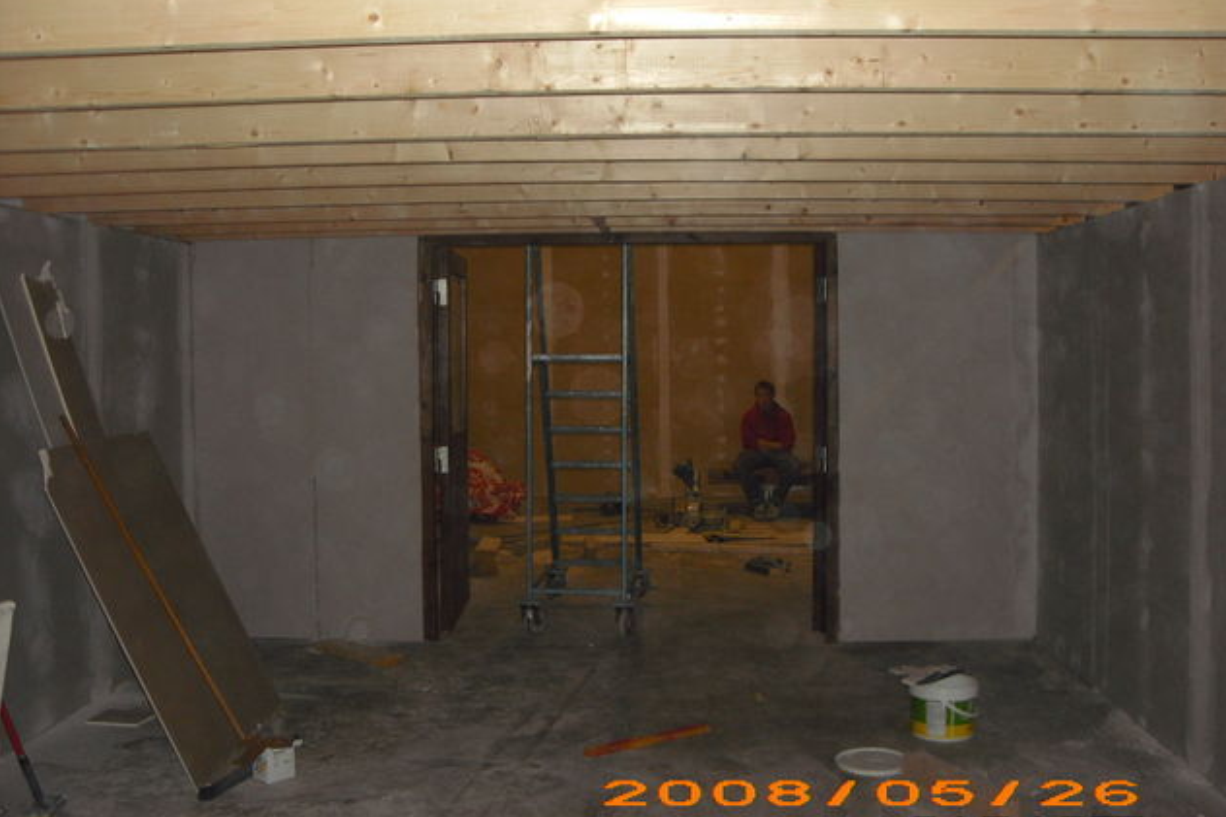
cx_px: 615
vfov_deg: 34.2
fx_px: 1328
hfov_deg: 49.6
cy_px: 382
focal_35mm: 39
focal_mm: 6.2
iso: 200
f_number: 2.7
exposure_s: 1/60
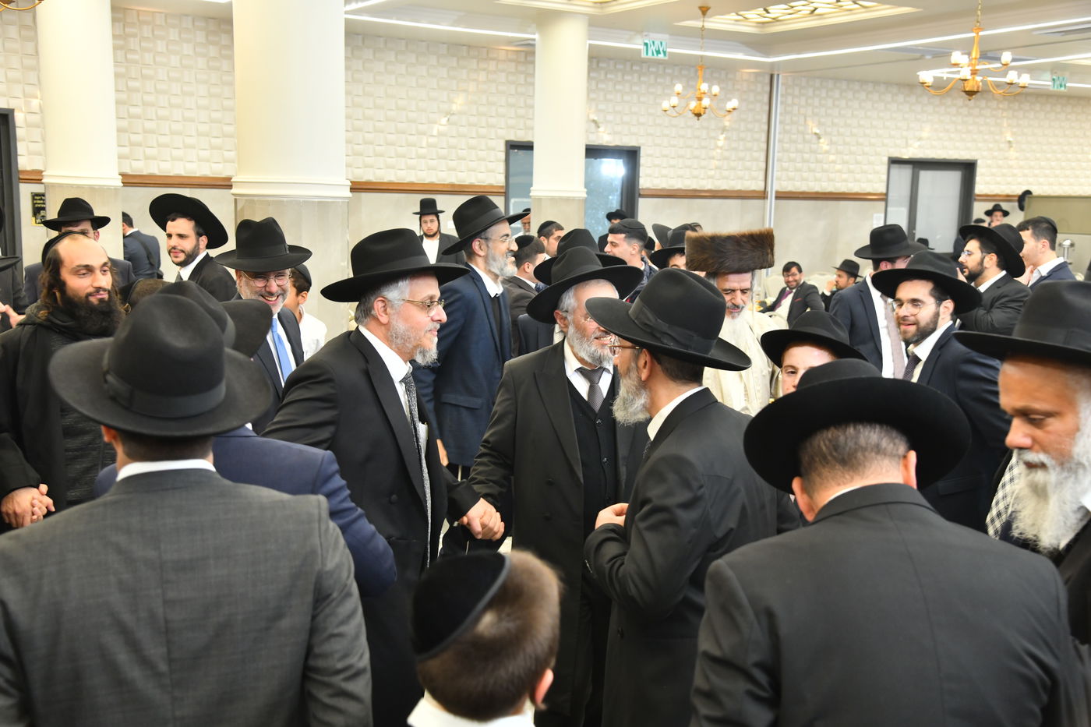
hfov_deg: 50.7
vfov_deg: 35.0
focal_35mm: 38
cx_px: 546
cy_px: 364
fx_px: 1151
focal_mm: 38
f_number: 5.6
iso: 1000
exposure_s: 1/125
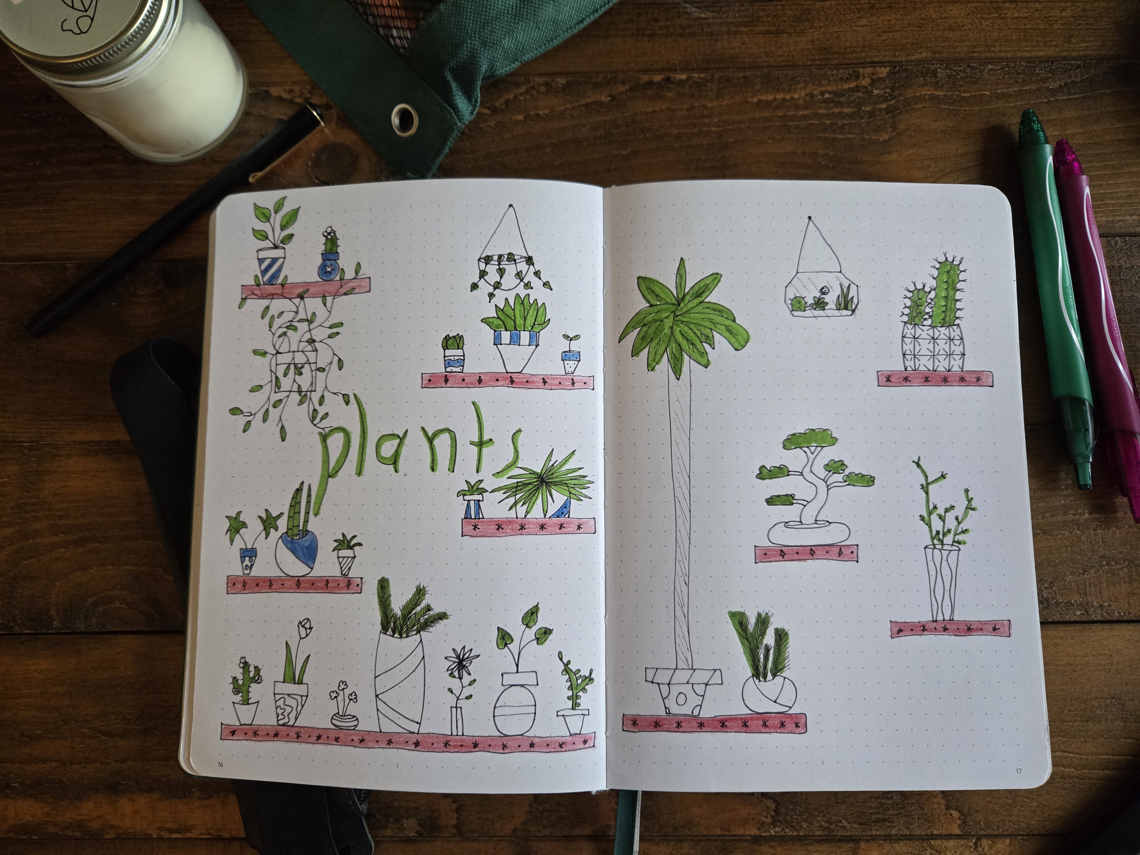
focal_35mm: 23
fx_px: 757
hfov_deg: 73.9
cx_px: 570
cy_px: 428
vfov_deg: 58.9
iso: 640
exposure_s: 1/120
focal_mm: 5.4
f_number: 1.8
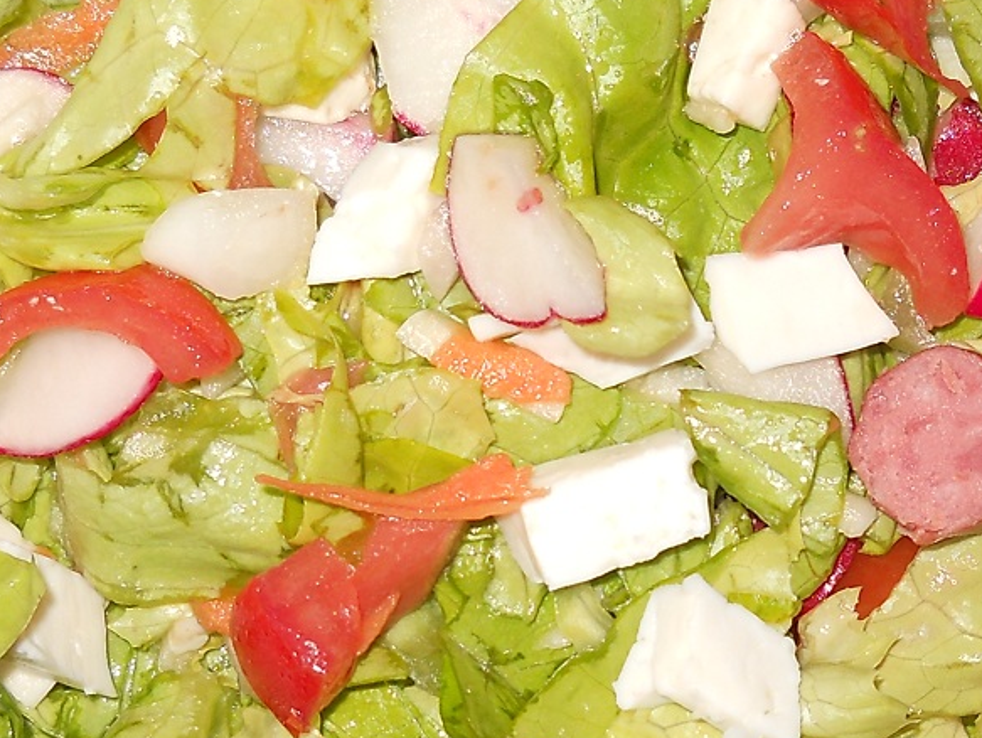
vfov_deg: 14.6
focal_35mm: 101
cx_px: 600
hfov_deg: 19.4
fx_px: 2867
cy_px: 479
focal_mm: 6.72
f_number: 3.1
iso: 80
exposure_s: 1/30
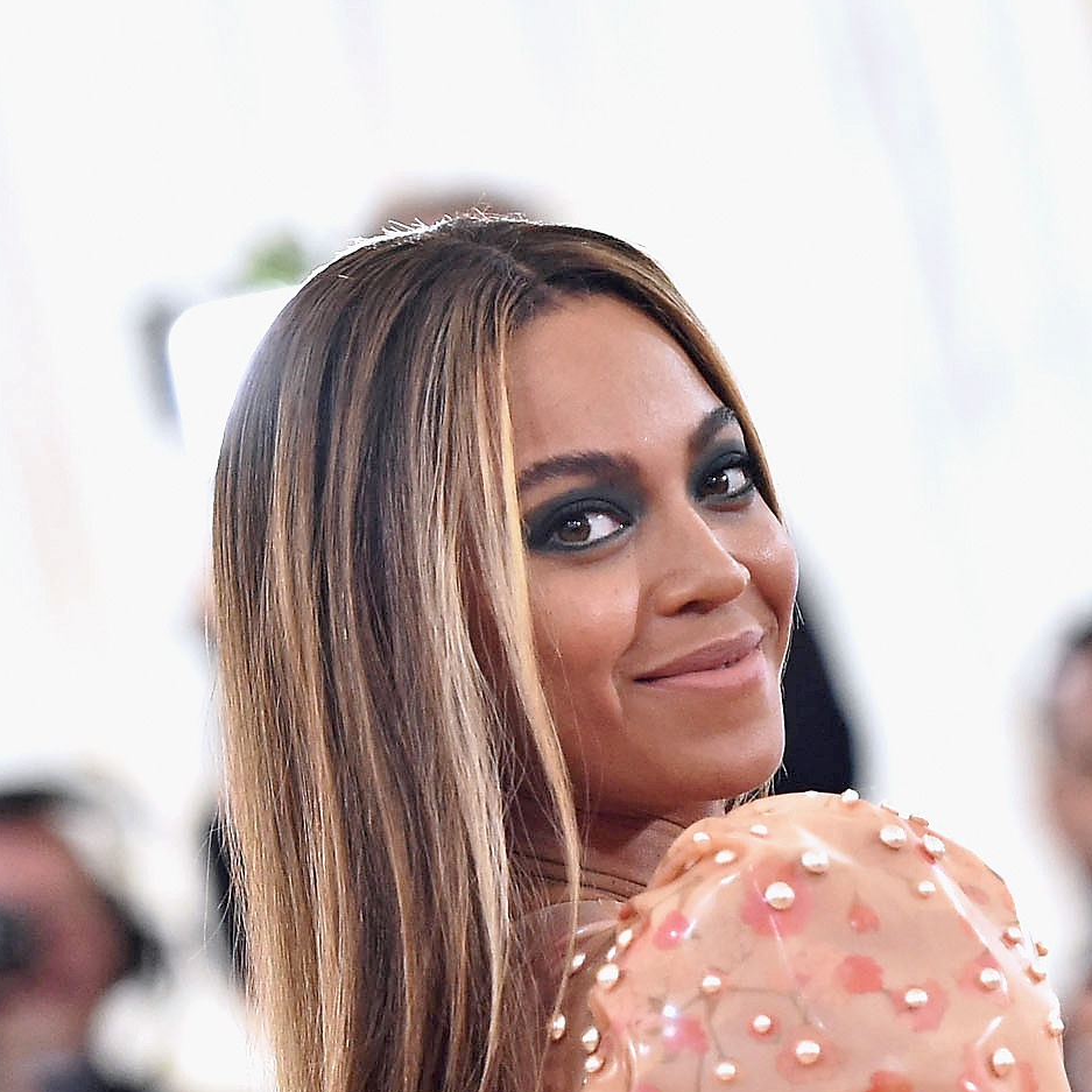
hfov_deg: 4.3
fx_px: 14562
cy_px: 1097
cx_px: 1146
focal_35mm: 408
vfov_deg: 4.3
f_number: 3.2
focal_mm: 150
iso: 3200
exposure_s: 1/1250
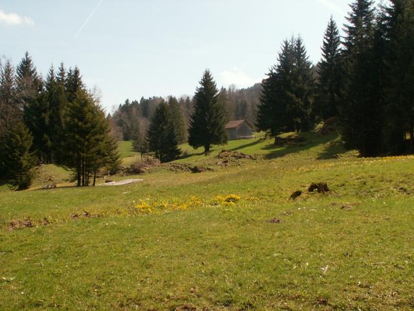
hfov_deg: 52.6
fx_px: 419
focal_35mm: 35
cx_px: 207
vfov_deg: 40.7
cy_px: 156
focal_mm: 5.86
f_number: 8
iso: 50
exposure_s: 1/100
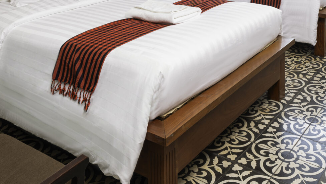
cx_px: 222
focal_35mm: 44
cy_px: -84
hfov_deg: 45.6
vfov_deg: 22.7
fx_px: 380
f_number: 9
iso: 100
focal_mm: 16
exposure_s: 1/4
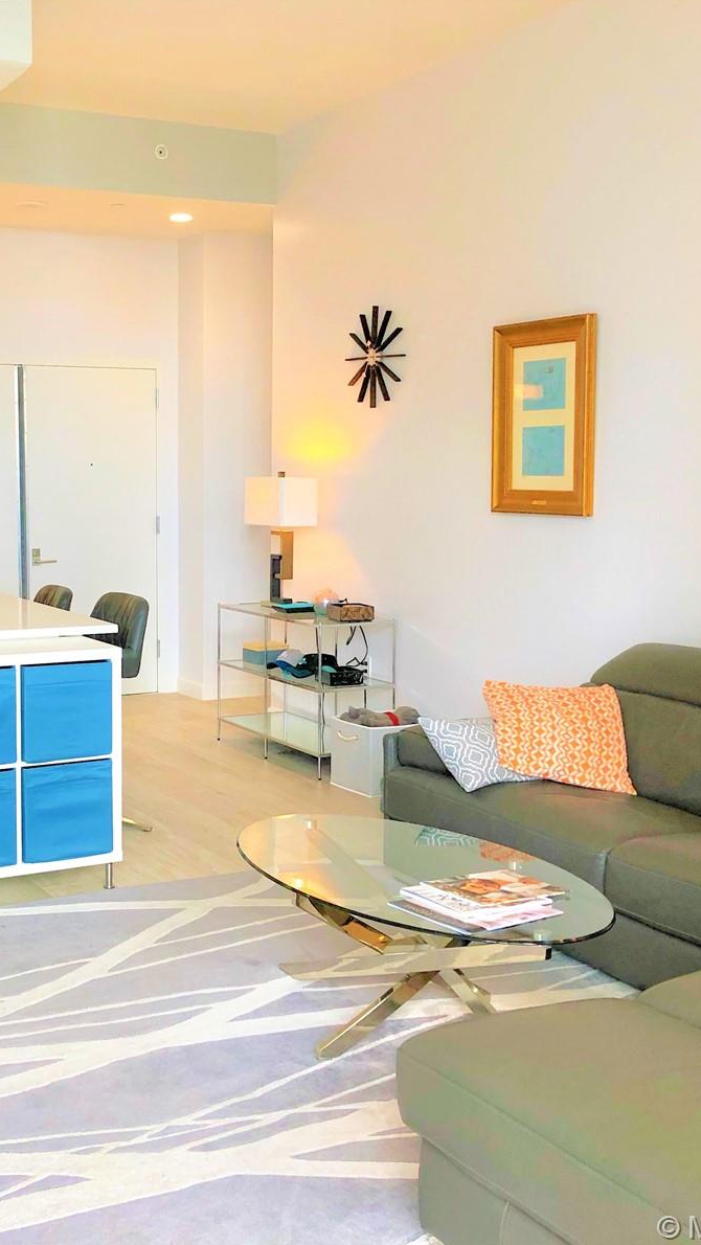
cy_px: 621
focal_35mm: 41
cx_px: 160
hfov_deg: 28.5
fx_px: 1354
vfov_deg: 49.4
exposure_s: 1/40
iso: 25
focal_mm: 4
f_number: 1.8
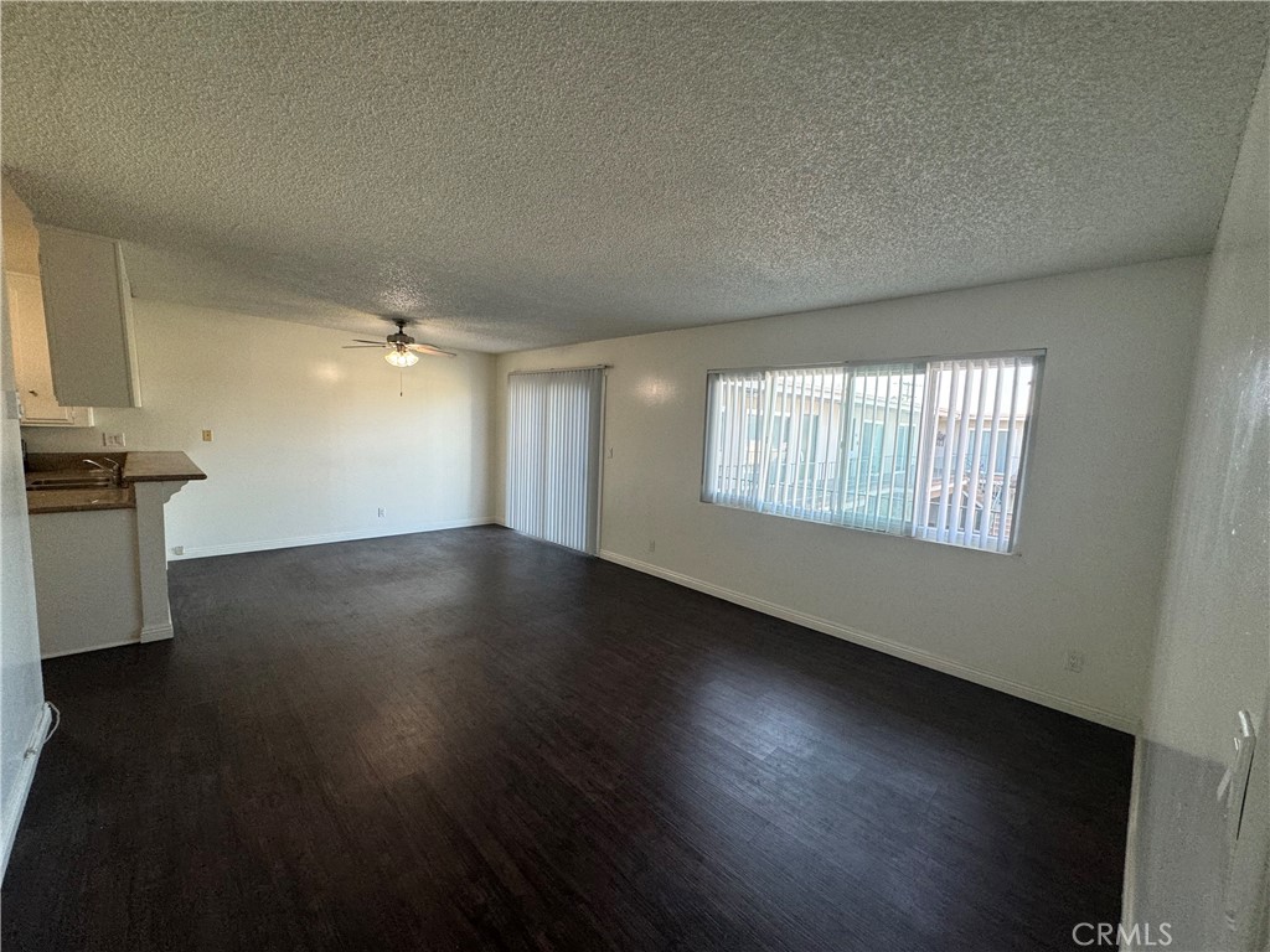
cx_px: 635
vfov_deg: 85.7
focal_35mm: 14
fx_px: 514
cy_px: 476
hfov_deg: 102.1
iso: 160
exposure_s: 1/120
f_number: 2.2
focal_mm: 2.22
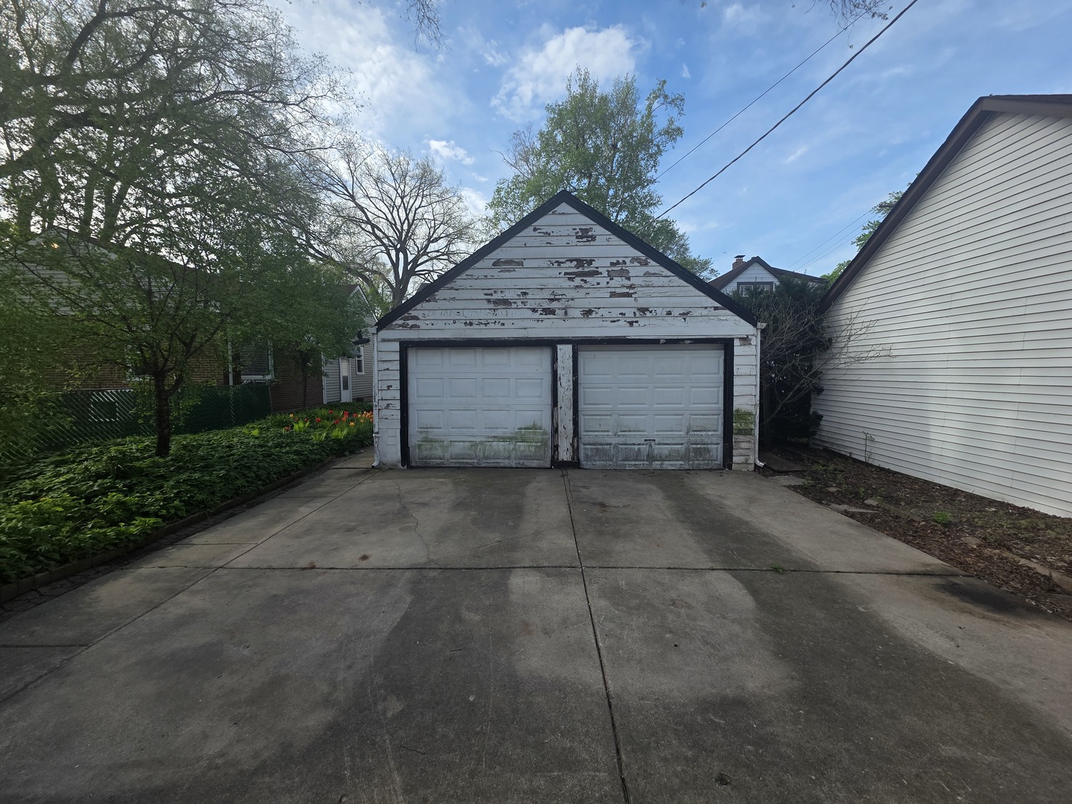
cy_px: 402
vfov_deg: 89.9
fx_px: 403
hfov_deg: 106.2
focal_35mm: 13
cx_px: 536
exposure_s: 1/981
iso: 40
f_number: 1.9
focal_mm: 2.2
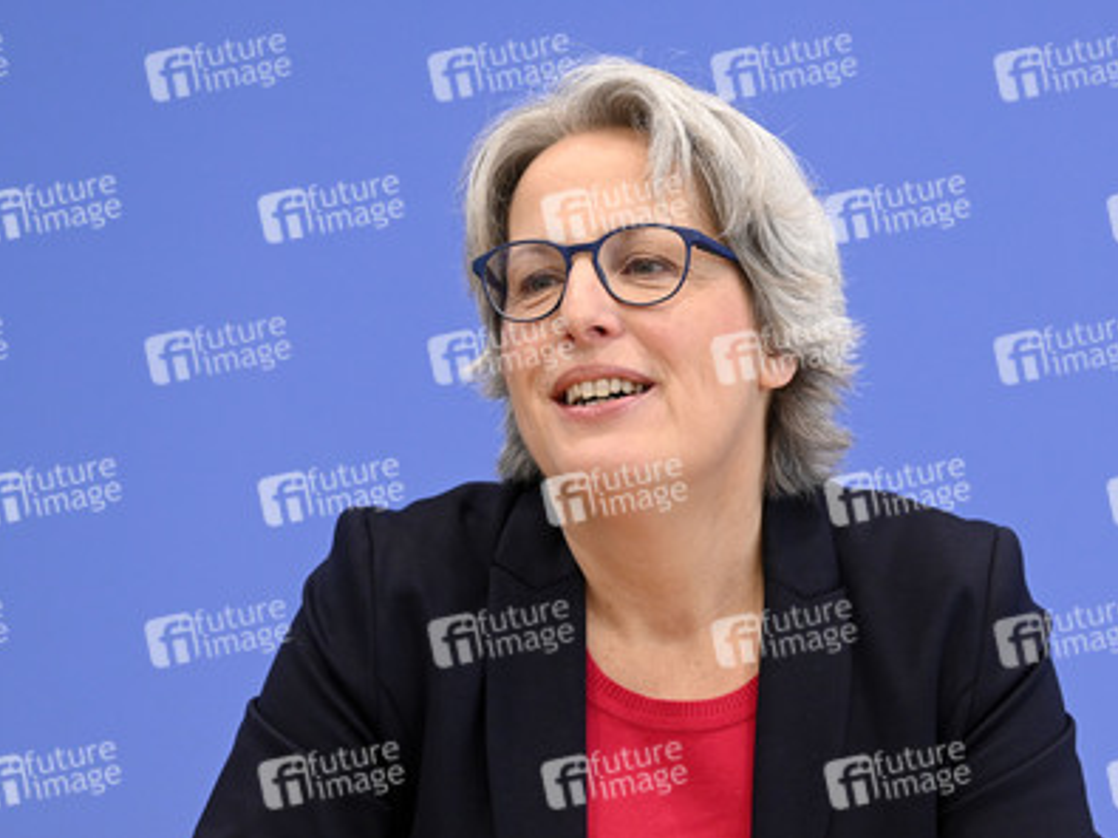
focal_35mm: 101
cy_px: 422
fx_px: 3261
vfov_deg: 14.6
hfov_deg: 19.5
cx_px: 539
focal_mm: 92
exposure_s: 1/640
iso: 2500
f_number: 4
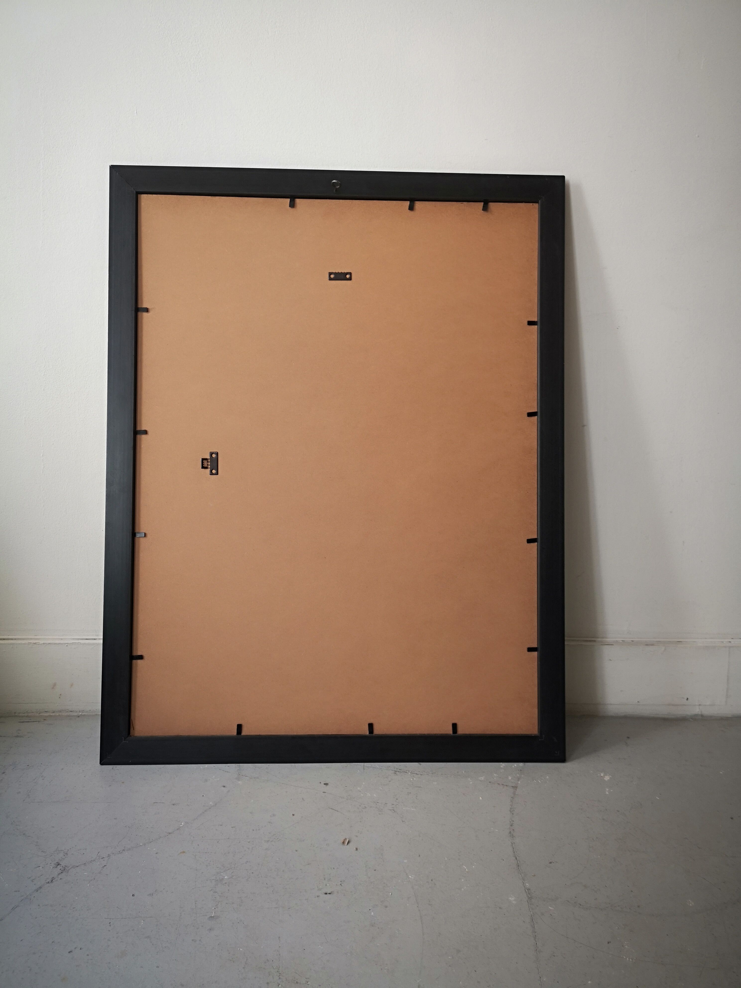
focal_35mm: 27
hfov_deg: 51.4
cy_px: 494
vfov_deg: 65.3
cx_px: 370
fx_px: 771
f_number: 1.8
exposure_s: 1/50
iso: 64
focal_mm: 3.95
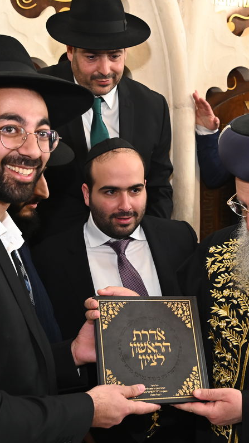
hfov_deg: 20.1
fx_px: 693
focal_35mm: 59
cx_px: 213
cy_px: 230
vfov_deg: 35.4
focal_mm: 32
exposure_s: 1/125
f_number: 5
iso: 800
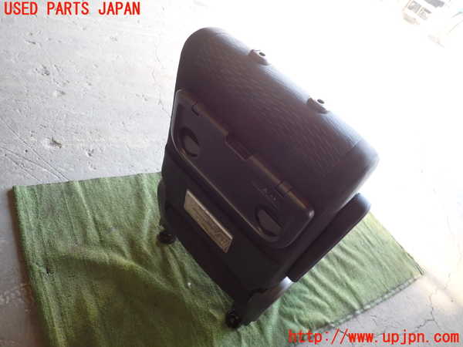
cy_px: 174
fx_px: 334
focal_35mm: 25
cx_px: 232
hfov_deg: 69.4
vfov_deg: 54.9
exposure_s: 1/40
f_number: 2
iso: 200
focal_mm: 4.5
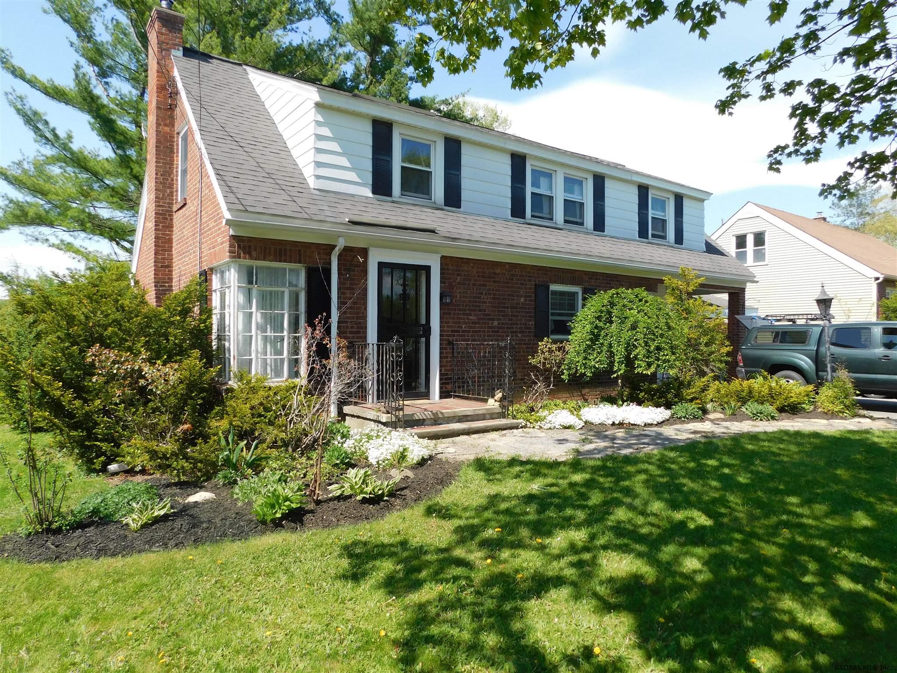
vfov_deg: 58.9
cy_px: 336
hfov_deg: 73.9
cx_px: 448
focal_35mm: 23
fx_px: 596
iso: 125
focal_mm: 4
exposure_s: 1/800
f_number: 3
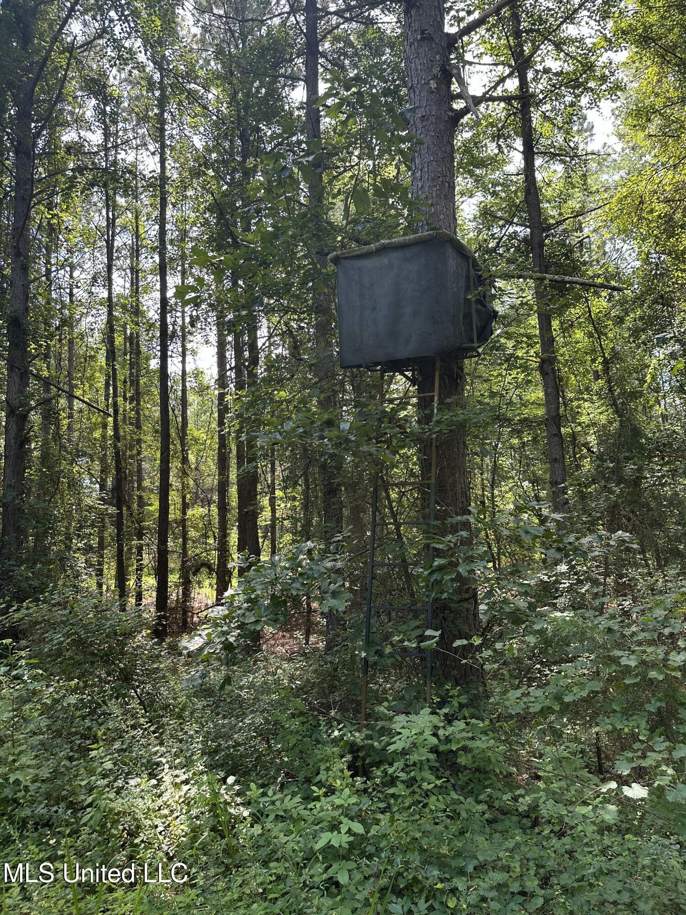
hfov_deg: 56.8
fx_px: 634
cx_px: 343
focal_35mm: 24
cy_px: 458
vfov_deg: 71.6
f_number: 1.78
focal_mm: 6.86
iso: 80
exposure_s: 1/271
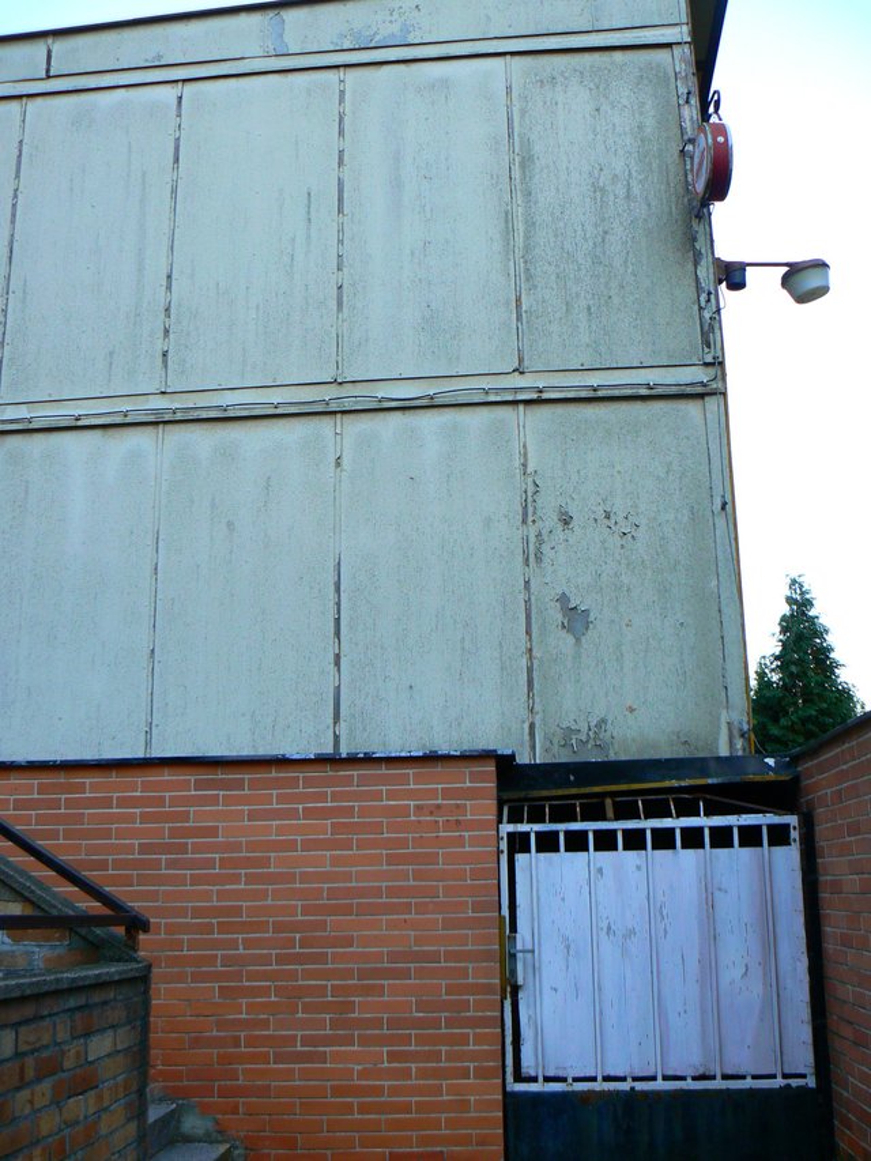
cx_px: 436
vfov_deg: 51.3
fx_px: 1207
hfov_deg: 39.7
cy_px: 580
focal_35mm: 36
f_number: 2.8
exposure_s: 1/30
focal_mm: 6
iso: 80
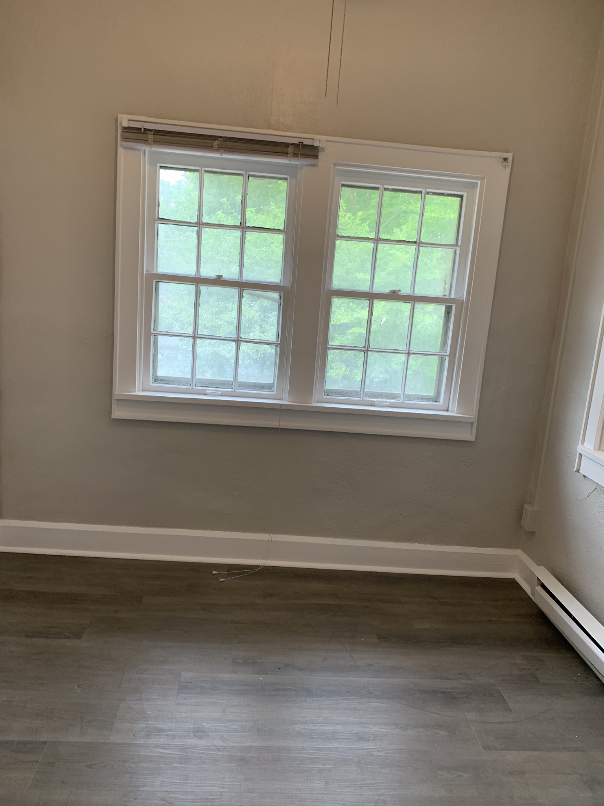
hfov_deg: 53.1
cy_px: 403
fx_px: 605
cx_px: 302
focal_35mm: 26
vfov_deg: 67.3
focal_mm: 4.25
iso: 50
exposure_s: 1/60
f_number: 1.8
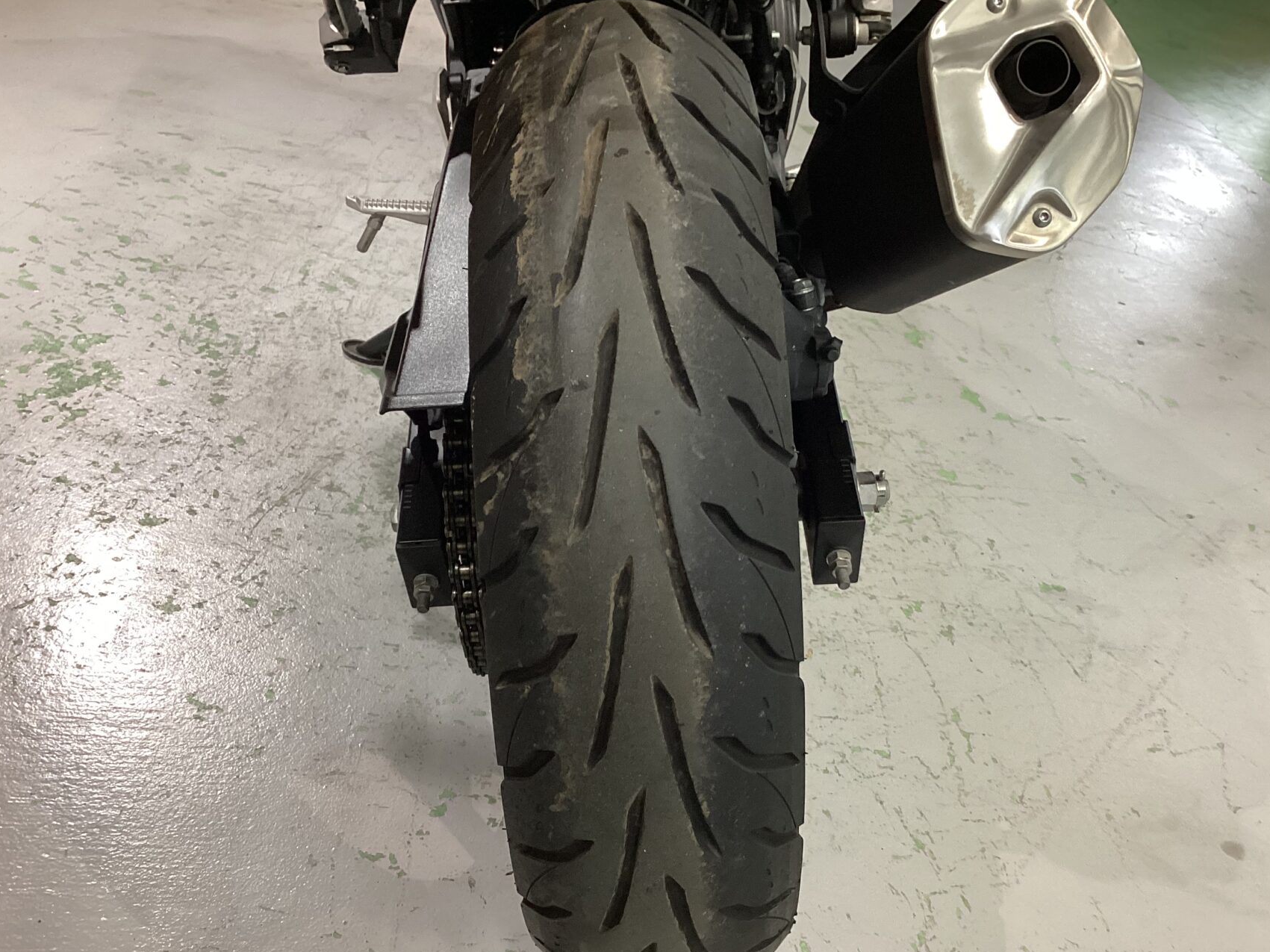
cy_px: 514
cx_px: 630
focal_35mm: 35
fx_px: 1284
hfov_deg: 52.6
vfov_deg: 40.7
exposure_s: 1/60
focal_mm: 3.3
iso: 160
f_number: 2.4
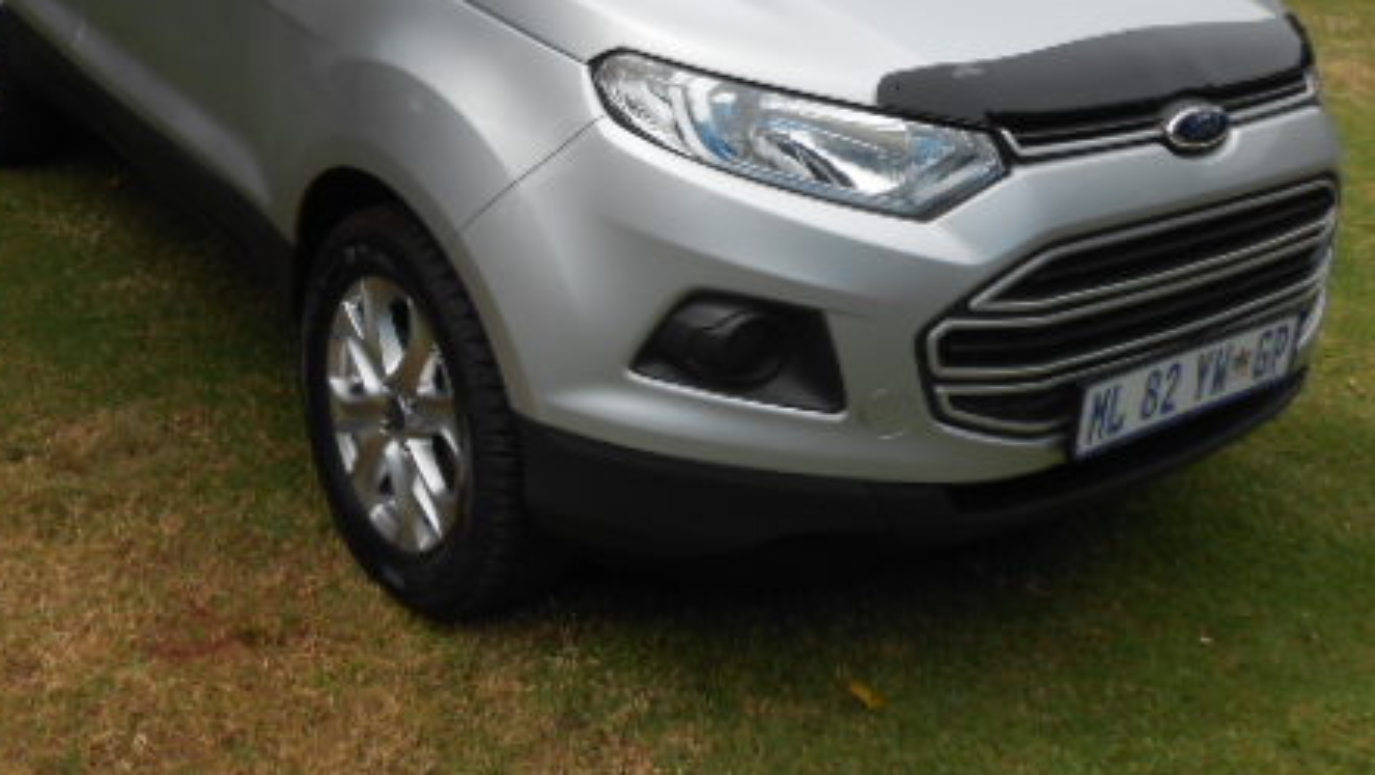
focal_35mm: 41
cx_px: 554
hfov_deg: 49.1
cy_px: 140
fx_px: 1495
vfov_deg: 28.3
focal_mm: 4.6
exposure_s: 1/800
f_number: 3.5
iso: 80
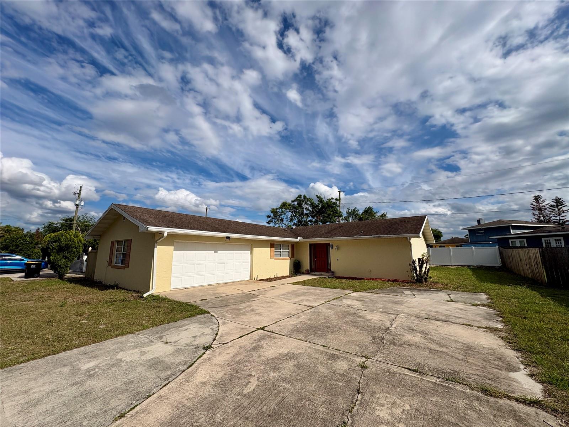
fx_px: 230
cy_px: 214
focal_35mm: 14
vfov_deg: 85.7
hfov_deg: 102.1
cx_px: 284
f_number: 2.2
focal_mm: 2.22
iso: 50
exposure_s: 1/4926
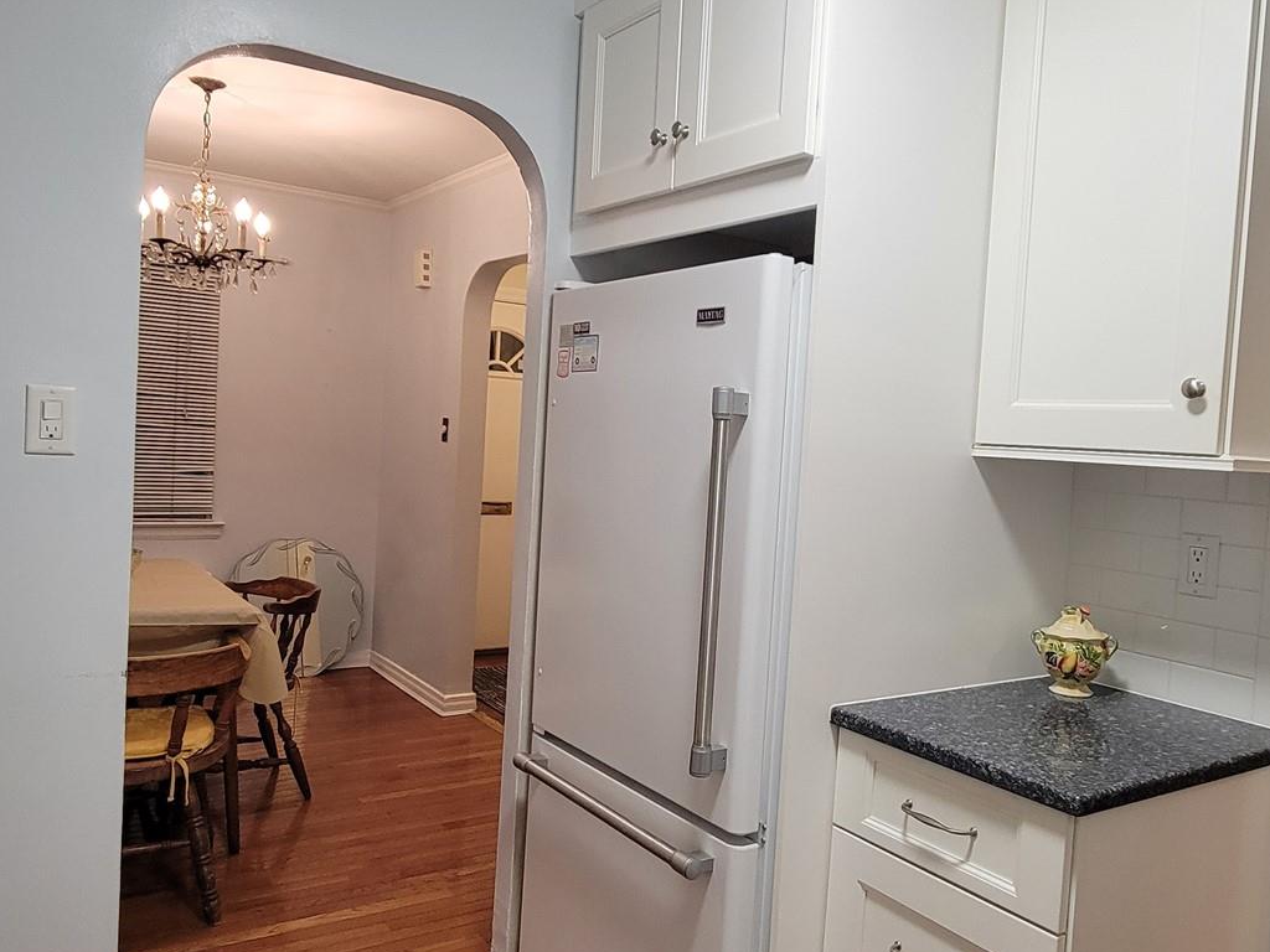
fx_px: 954
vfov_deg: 53.1
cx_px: 654
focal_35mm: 26
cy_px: 492
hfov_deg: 67.3
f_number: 2.2
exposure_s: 1/60
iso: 250
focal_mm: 2.2
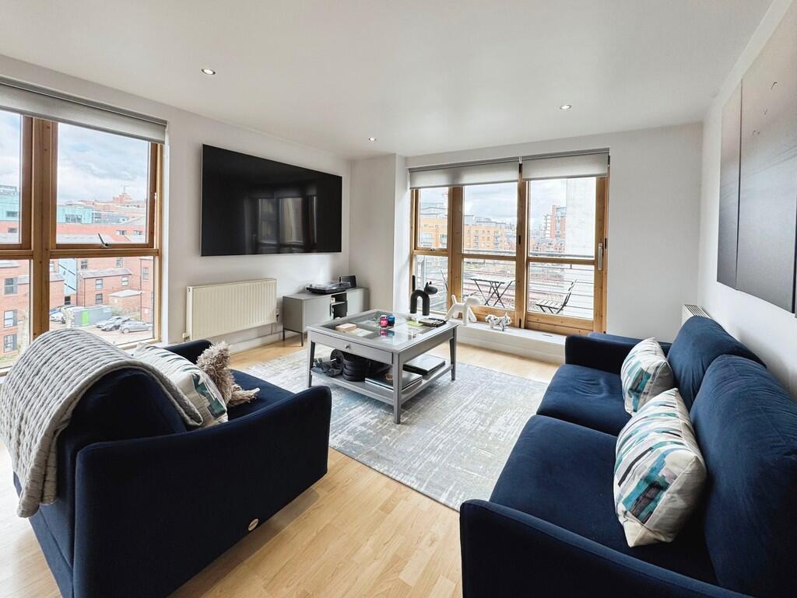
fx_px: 322
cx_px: 398
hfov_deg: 102.0
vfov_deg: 85.7
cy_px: 299
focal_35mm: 14
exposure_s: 1/100
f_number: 2.2
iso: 40
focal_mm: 2.22
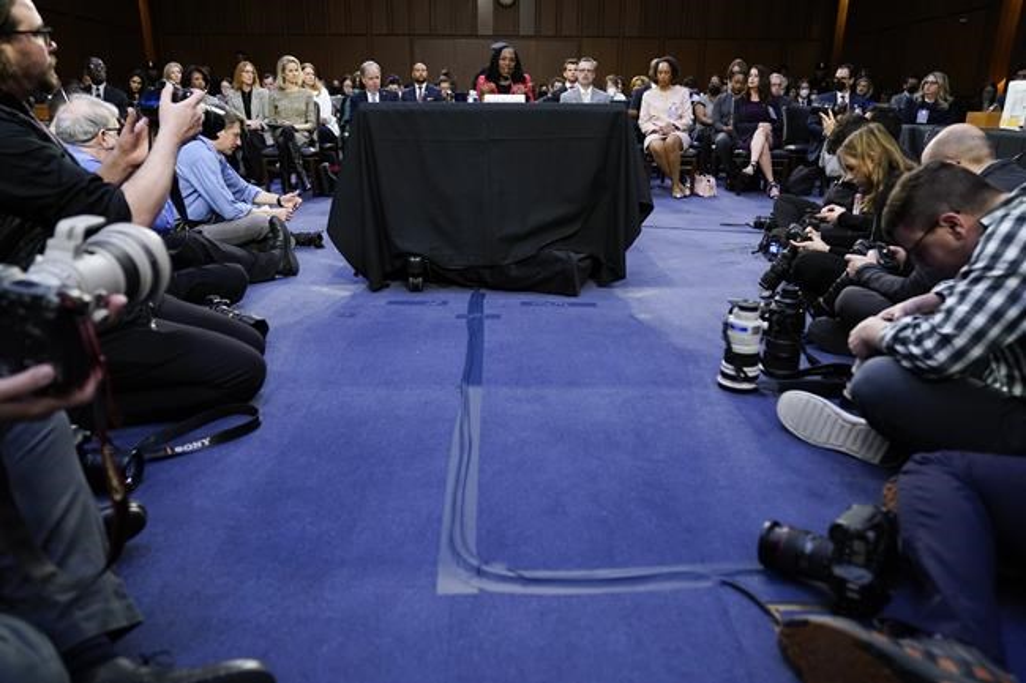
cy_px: 342
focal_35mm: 24
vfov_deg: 53.1
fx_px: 684
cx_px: 513
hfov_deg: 73.8
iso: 4000
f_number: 2.8
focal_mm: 24
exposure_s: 1/640
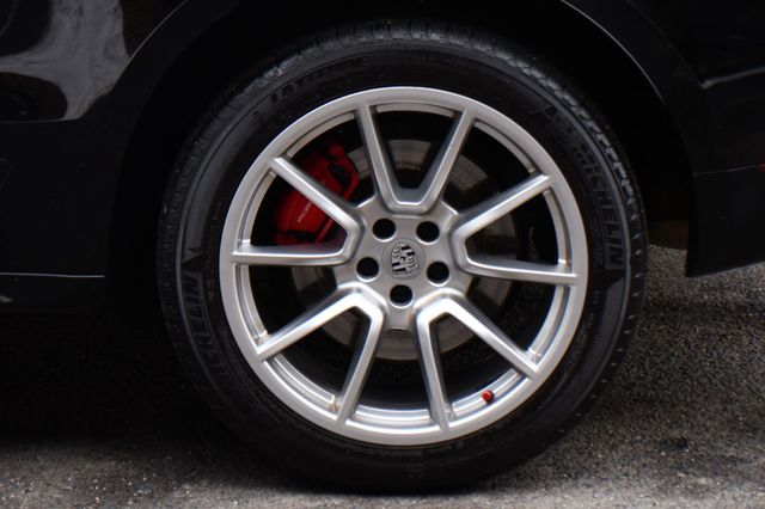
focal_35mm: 112
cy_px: 254
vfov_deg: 12.2
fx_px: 2379
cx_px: 382
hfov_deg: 18.3
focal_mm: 75
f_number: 5
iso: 400
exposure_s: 1/250
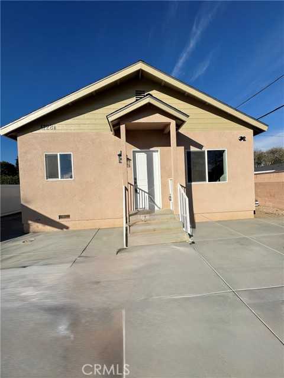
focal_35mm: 14
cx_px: 142
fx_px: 153
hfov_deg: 85.7
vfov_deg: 102.1
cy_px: 189
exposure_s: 1/3717
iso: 32
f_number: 2.2
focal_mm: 2.22
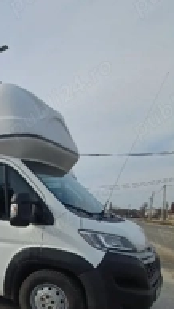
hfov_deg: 28.7
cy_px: 242
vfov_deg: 52.2
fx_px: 296
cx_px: -32
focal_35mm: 36
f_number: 2.2
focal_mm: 1.64
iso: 40
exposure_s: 1/1667
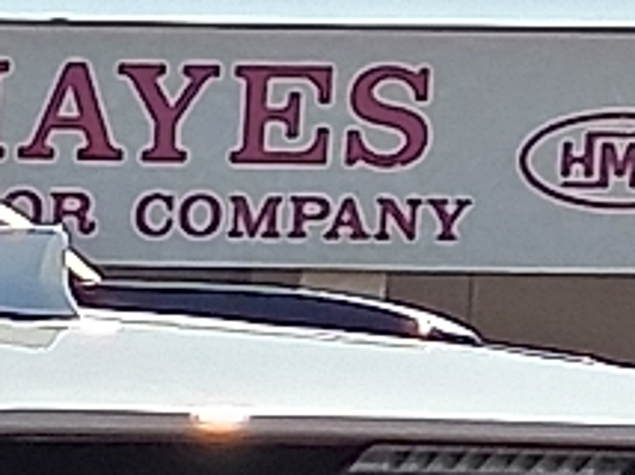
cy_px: 1375
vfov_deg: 4.4
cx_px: -807
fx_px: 6028
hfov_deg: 5.8
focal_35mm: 329
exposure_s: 1/2000
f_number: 1.8
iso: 25
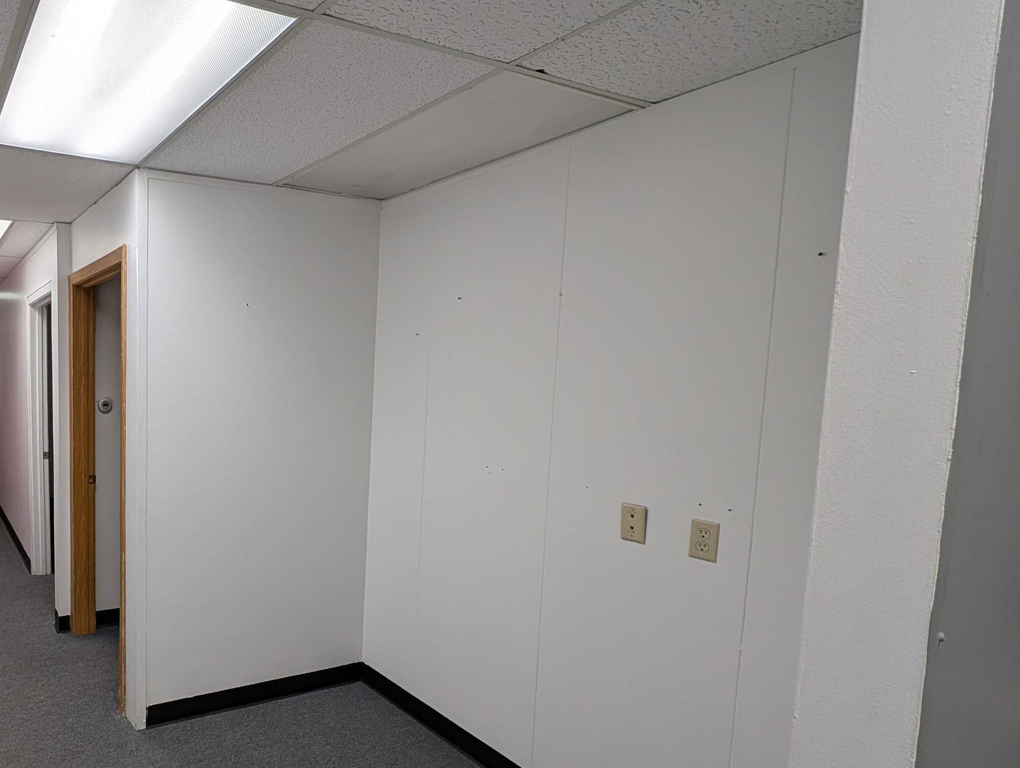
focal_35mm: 20
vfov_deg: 65.9
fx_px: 590
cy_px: 423
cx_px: 187
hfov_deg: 72.3
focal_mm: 2.23
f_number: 1.95
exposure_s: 1/120
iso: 56
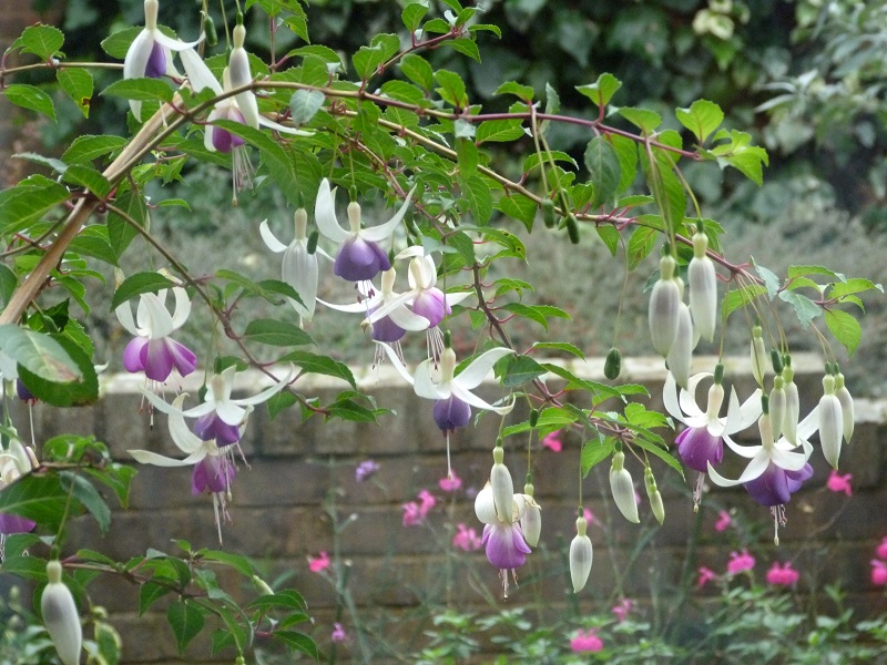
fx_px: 3895
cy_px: 332
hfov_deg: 13.0
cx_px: 444
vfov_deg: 9.8
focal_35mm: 152
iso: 640
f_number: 3.7
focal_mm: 27.3
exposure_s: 1/320
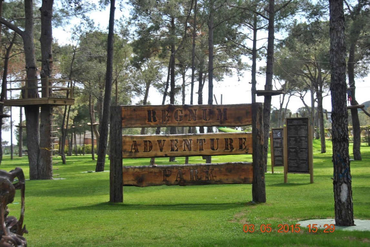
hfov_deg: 30.5
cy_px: 124
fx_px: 679
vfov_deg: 20.7
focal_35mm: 66
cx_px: 185
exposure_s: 1/200
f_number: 7.1
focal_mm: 44
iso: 100
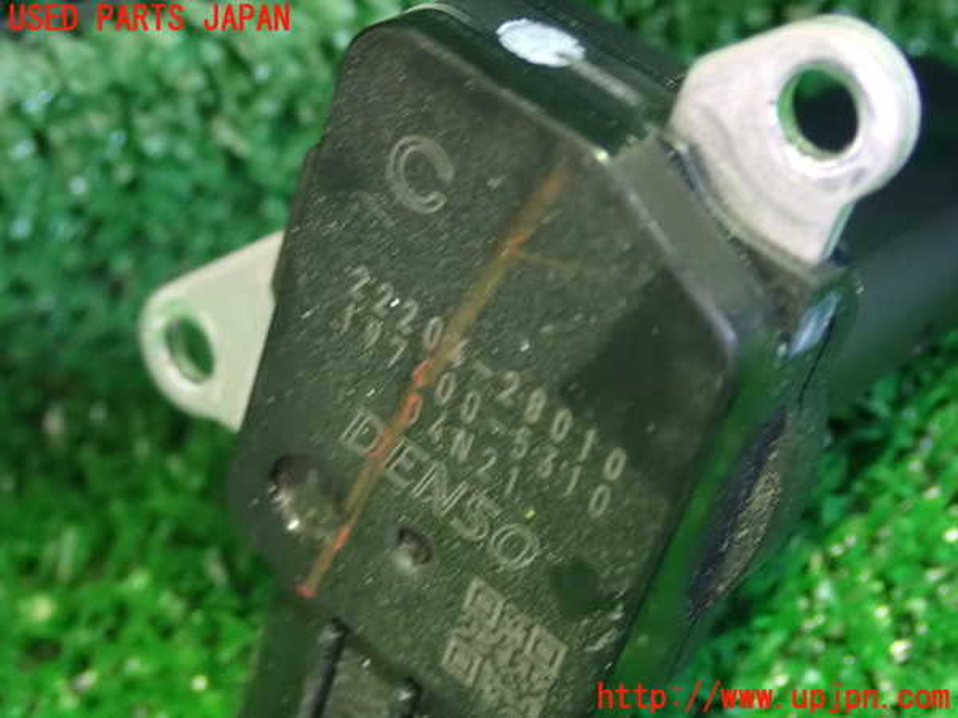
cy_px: 359
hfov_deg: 27.4
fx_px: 1965
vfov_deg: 20.7
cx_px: 479
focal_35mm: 71
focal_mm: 12.73
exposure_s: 1/8
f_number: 3.9
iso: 1600
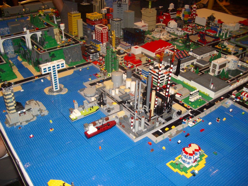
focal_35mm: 35
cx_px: 124
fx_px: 251
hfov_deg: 52.6
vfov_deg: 40.7
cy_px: 93
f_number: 2.6
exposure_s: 1/60
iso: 100
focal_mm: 5.8
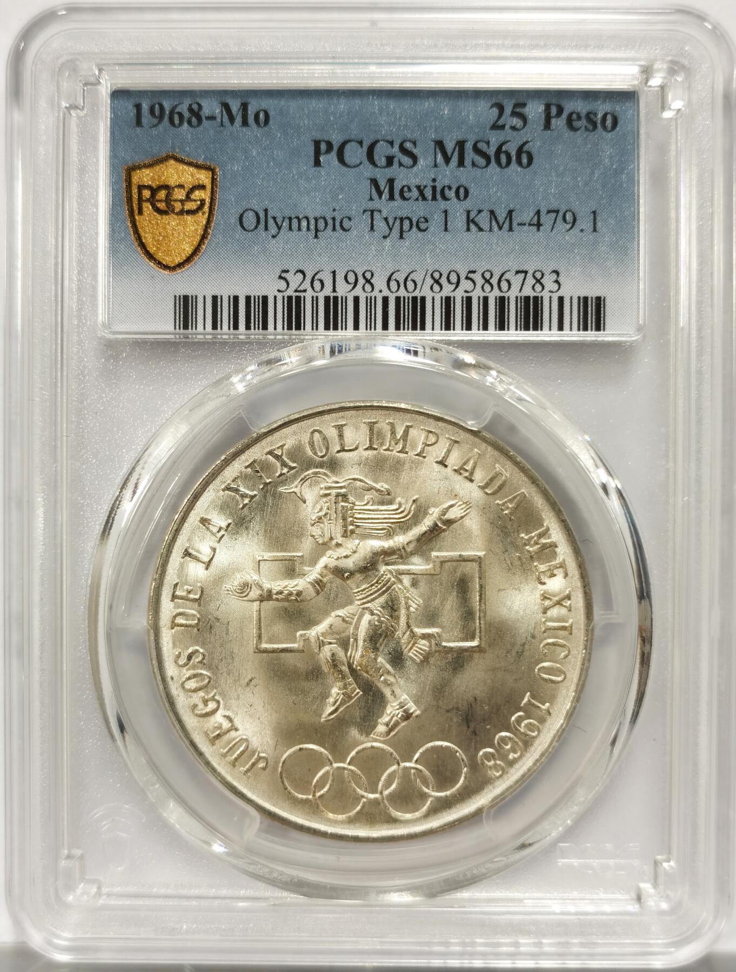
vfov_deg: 35.4
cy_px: 486
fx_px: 1522
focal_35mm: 54
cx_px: 368
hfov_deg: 27.2
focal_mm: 5.56
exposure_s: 1/100
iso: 100
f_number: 16
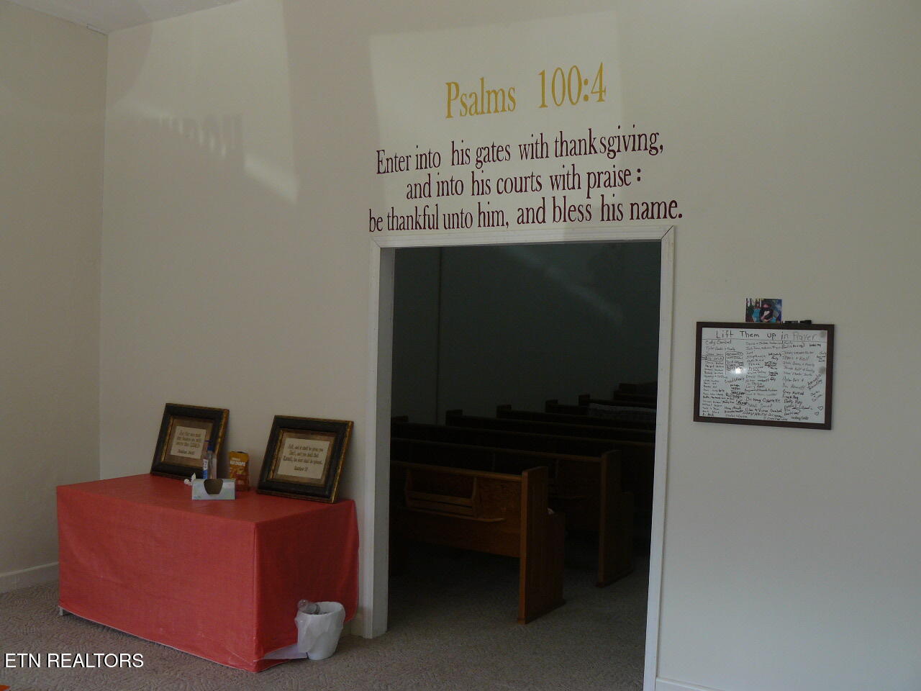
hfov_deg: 51.4
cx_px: 460
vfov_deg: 39.7
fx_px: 958
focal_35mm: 36
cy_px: 346
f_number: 3.6
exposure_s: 1/100
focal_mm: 6
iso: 100
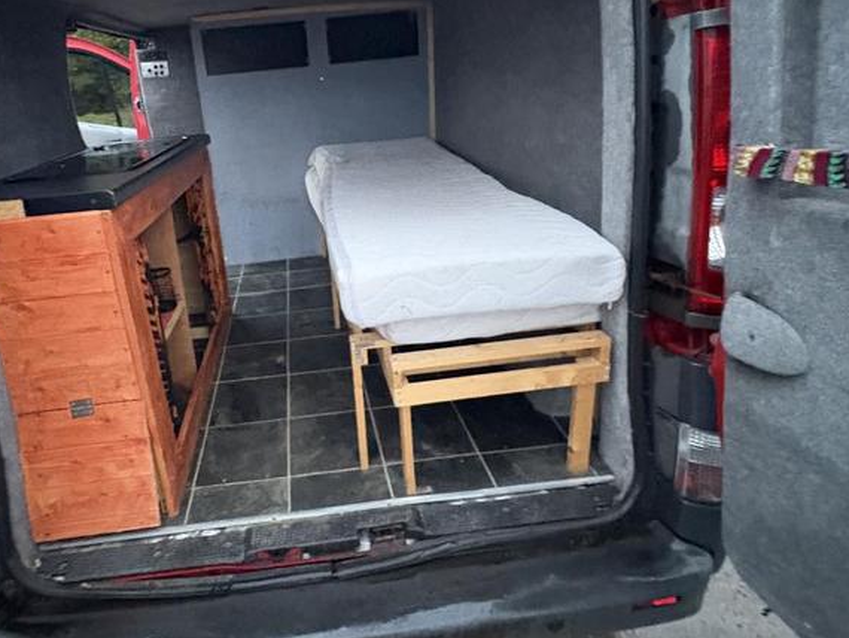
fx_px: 540
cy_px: 210
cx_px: 316
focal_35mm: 22
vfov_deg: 59.6
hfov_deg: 75.0
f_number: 2.2
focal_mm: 2.22
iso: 1000
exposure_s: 1/47
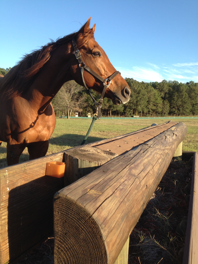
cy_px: 132
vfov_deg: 52.6
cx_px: 99
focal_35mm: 35
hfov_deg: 40.7
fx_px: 267
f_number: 2.4
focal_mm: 4.28
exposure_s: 1/480
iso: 50
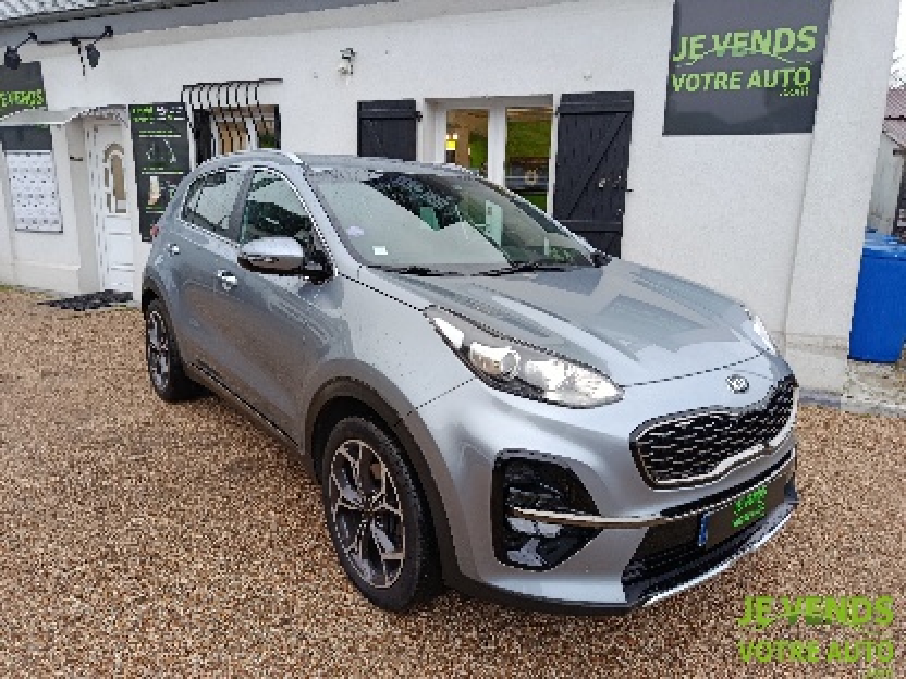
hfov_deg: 71.6
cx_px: 453
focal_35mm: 24
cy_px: 340
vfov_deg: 56.8
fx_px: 628
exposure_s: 1/100
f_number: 1.7
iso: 647
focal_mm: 5.24
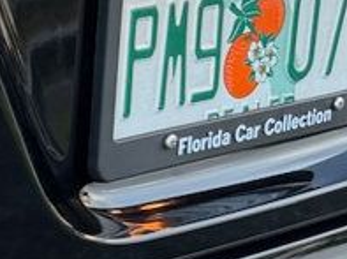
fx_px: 1251
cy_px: 224
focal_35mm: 125
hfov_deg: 13.0
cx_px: -410
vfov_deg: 11.8
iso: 200
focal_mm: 6.76
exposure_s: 1/225
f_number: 1.78
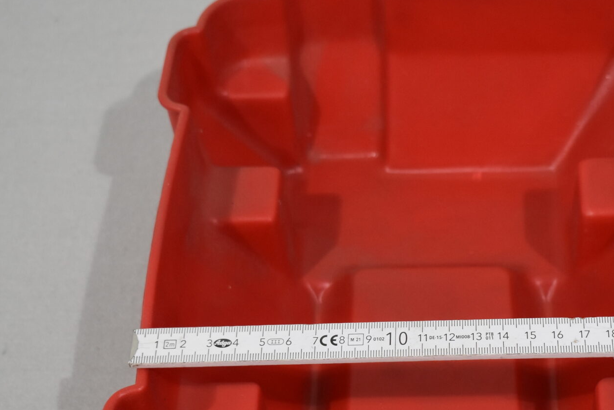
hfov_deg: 23.5
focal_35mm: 86
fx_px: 1467
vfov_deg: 15.8
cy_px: 295
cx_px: 408
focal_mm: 28
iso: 720
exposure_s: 1/250
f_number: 4.2
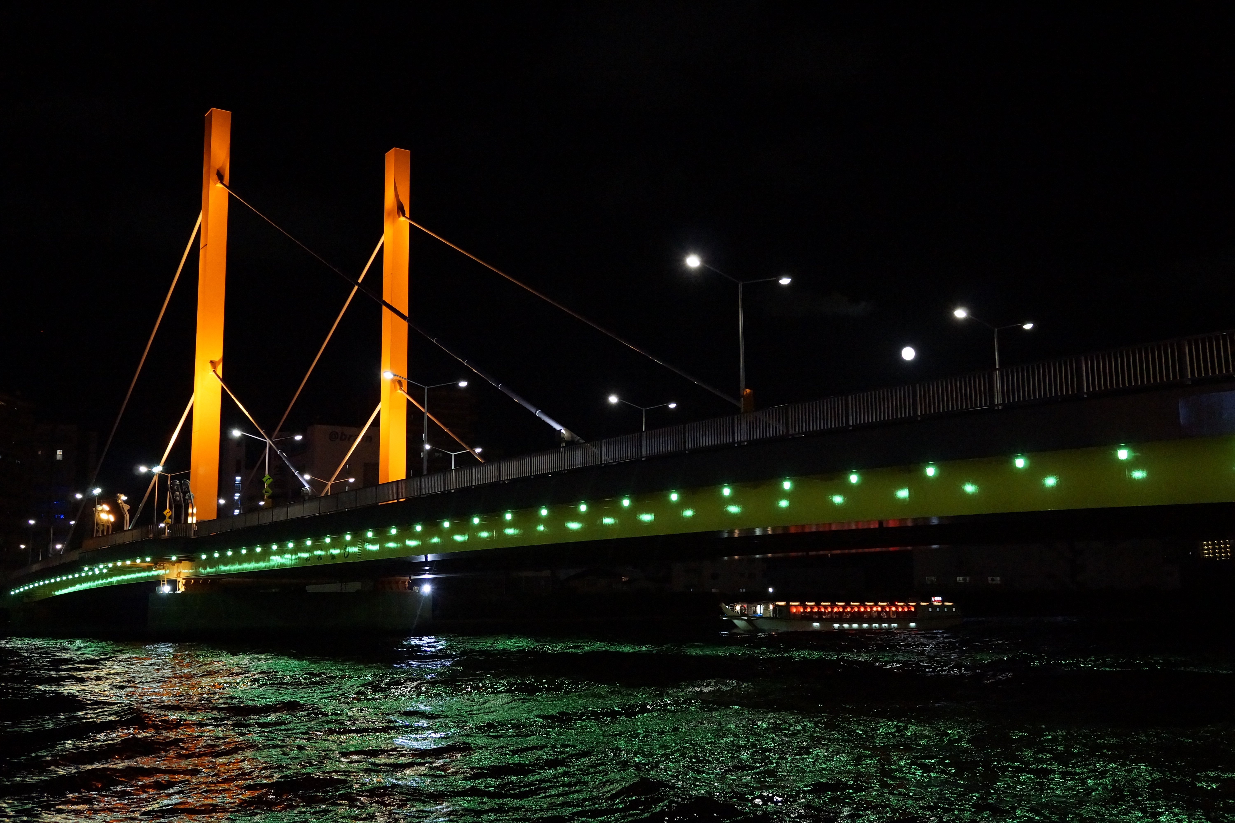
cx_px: 618
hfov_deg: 53.1
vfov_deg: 36.9
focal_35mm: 36
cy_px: 412
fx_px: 1235
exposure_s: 1/125
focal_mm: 24
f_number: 4
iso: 3200
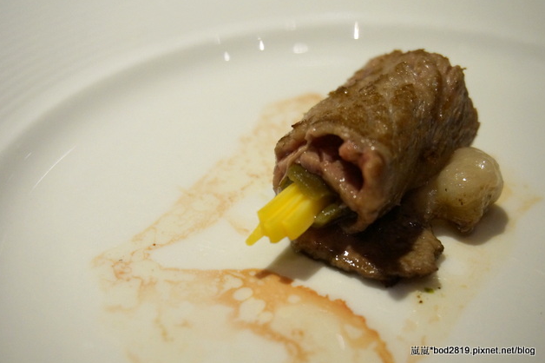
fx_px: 810
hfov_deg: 37.2
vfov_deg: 25.3
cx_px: 272
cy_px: 182
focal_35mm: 54
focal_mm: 35
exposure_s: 1/80
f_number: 5.6
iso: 1600
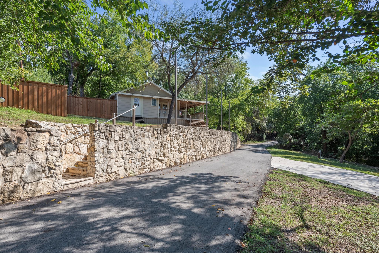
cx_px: 190
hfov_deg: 90.0
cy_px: 126
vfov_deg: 67.4
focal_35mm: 18
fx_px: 190
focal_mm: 18
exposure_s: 1/250
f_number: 8
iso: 400
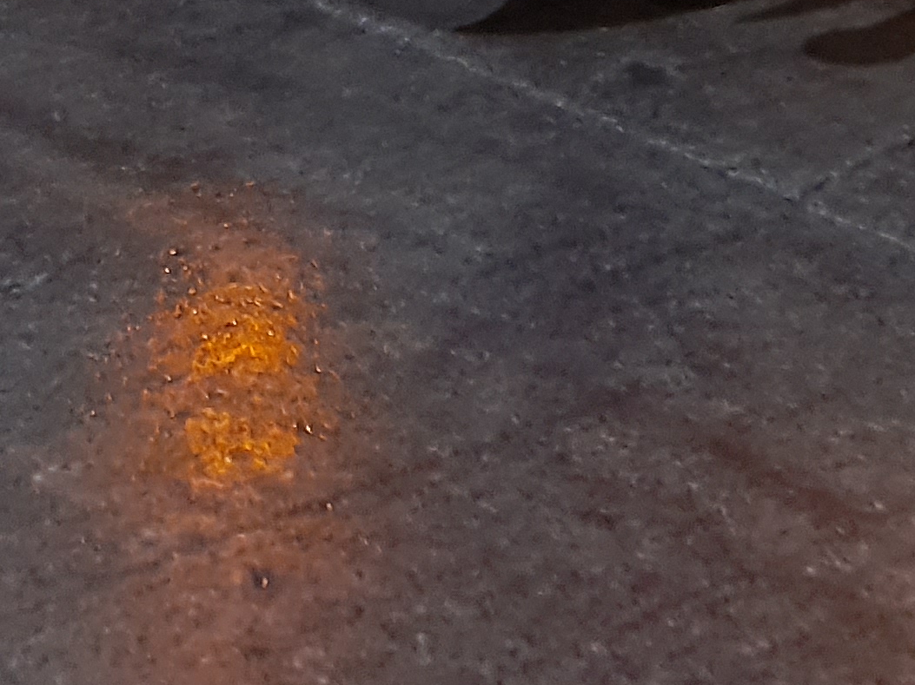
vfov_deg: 14.0
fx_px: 2510
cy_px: -517
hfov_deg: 20.6
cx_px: 556
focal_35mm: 95
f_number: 2
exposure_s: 1/10
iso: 800
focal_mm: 4.6
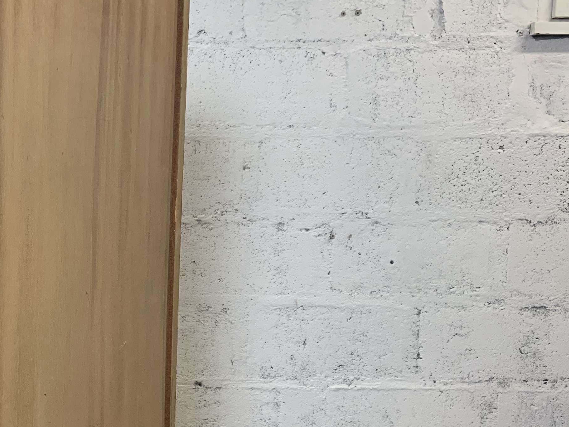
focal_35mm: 58
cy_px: 302
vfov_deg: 25.0
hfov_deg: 30.1
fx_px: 954
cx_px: -42
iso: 80
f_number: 1.8
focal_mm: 4.25
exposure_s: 1/100
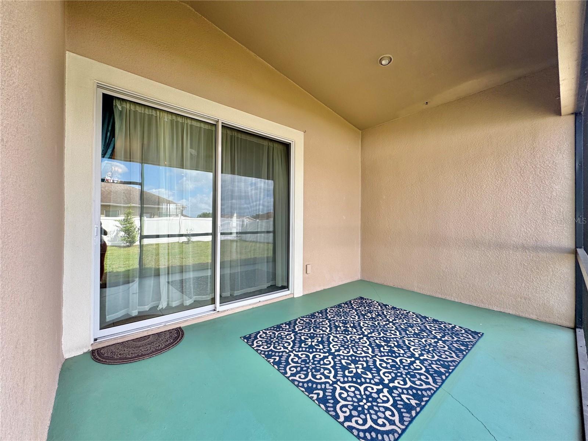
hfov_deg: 102.1
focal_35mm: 14
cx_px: 294
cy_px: 220
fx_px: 238
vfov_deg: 85.7
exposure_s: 1/190
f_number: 2.2
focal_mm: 2.22
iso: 40
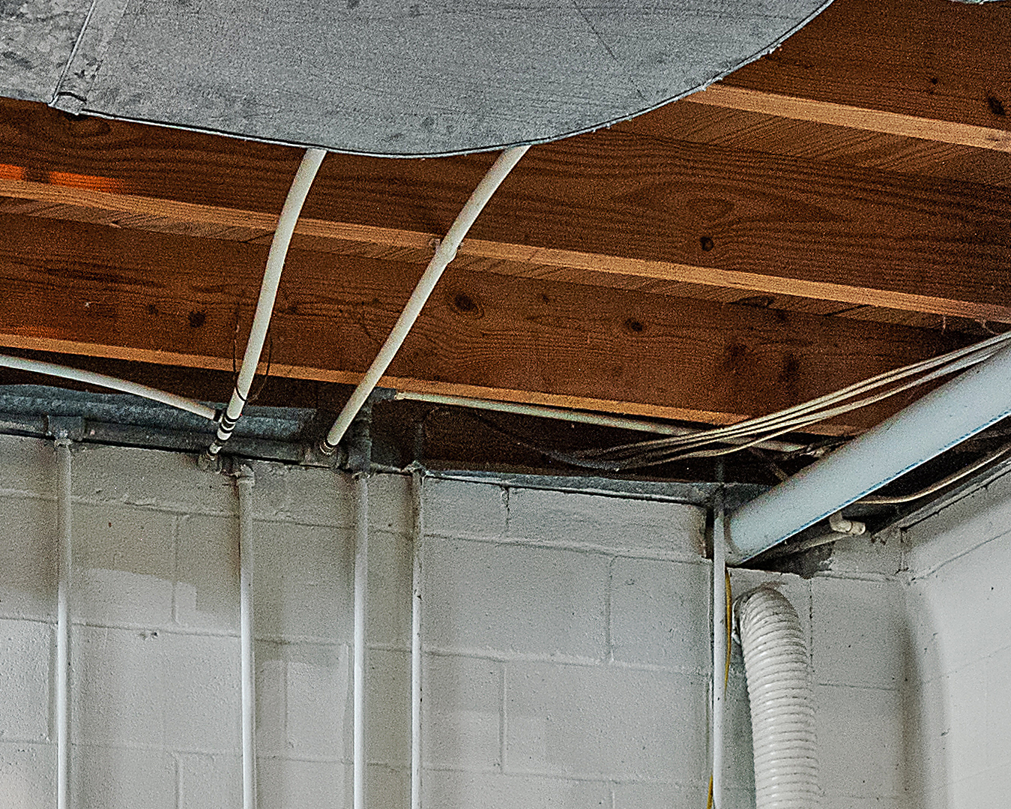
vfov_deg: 20.2
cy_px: 1343
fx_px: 1795
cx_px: 49
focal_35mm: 60
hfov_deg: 29.7
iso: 800
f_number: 5.6
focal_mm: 8
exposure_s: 1/4
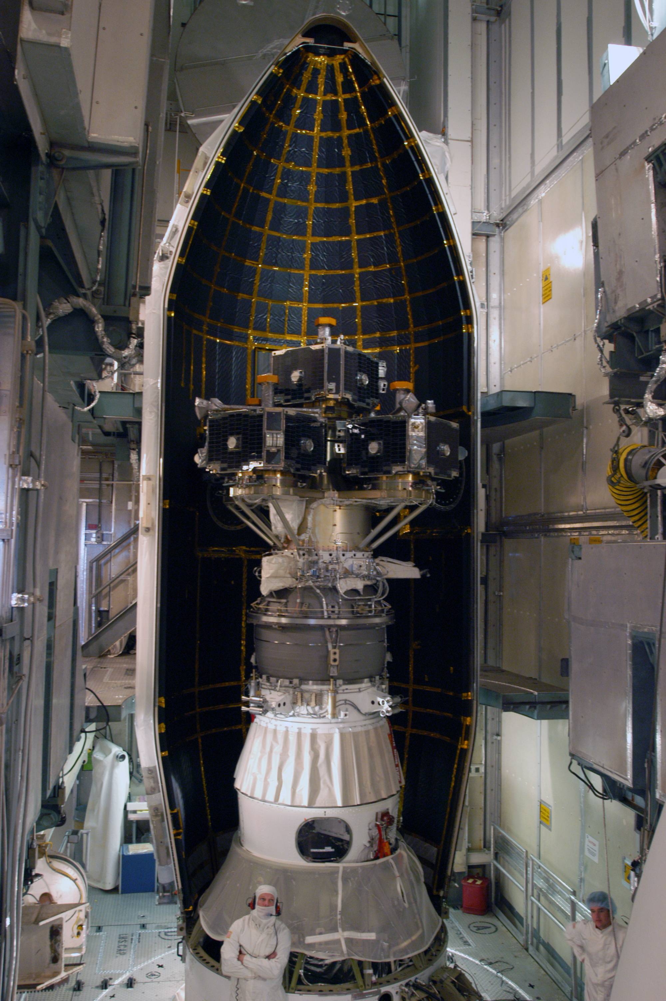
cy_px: 500
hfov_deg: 43.5
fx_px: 834
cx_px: 333
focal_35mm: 30
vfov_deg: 62.0
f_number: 5.6
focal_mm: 20
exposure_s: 1/4
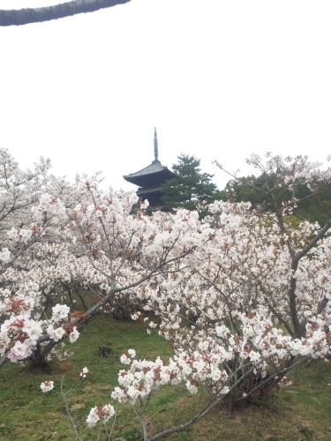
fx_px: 382
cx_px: 166
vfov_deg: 60.0
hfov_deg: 46.8
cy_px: 220
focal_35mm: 30
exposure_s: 1/540
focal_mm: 4.12
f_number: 2.2
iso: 32
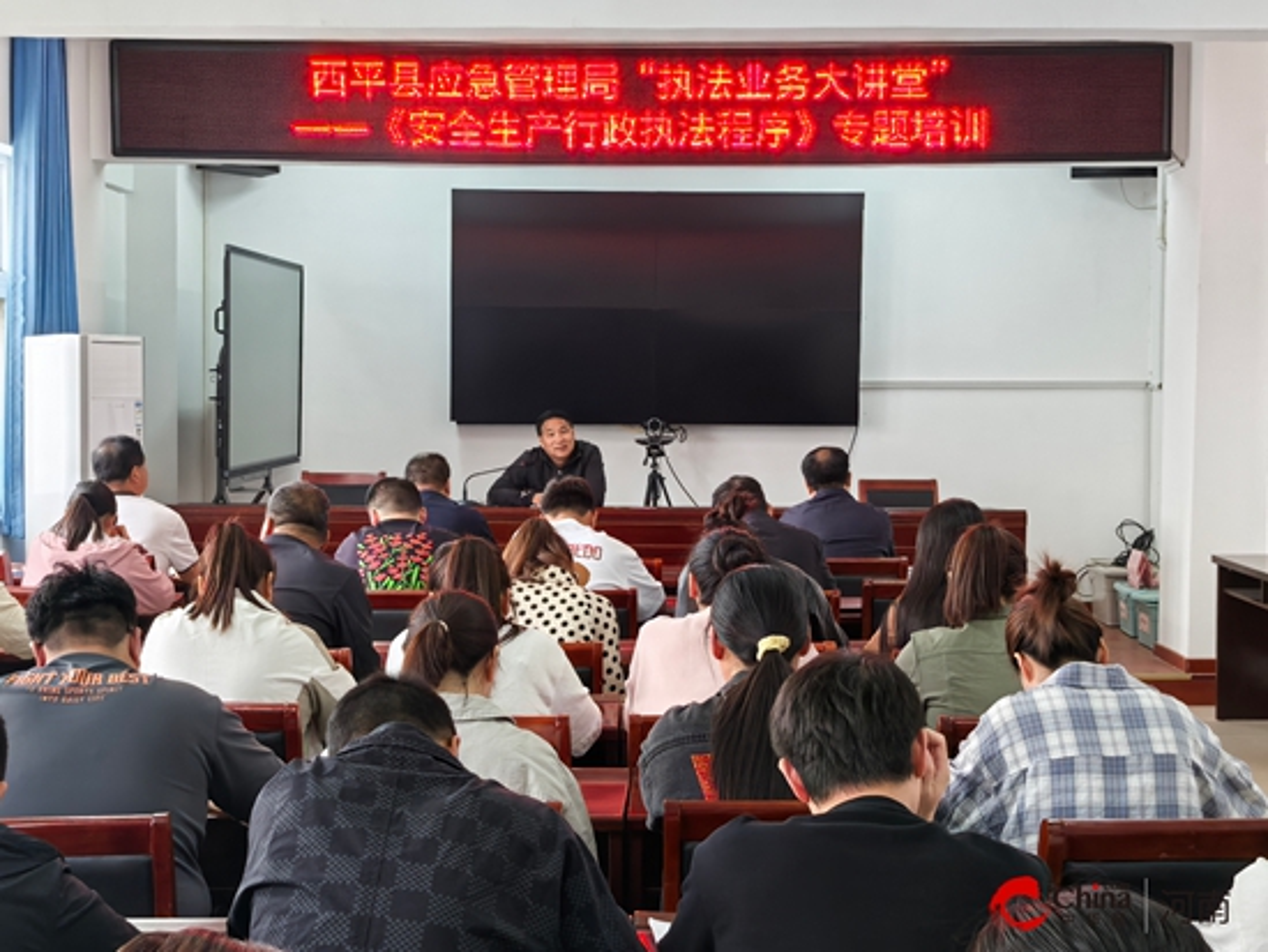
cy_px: 476
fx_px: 2016
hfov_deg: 34.9
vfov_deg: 26.6
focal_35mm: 55
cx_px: 634
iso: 50
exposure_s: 1/120
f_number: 2
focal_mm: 5.75
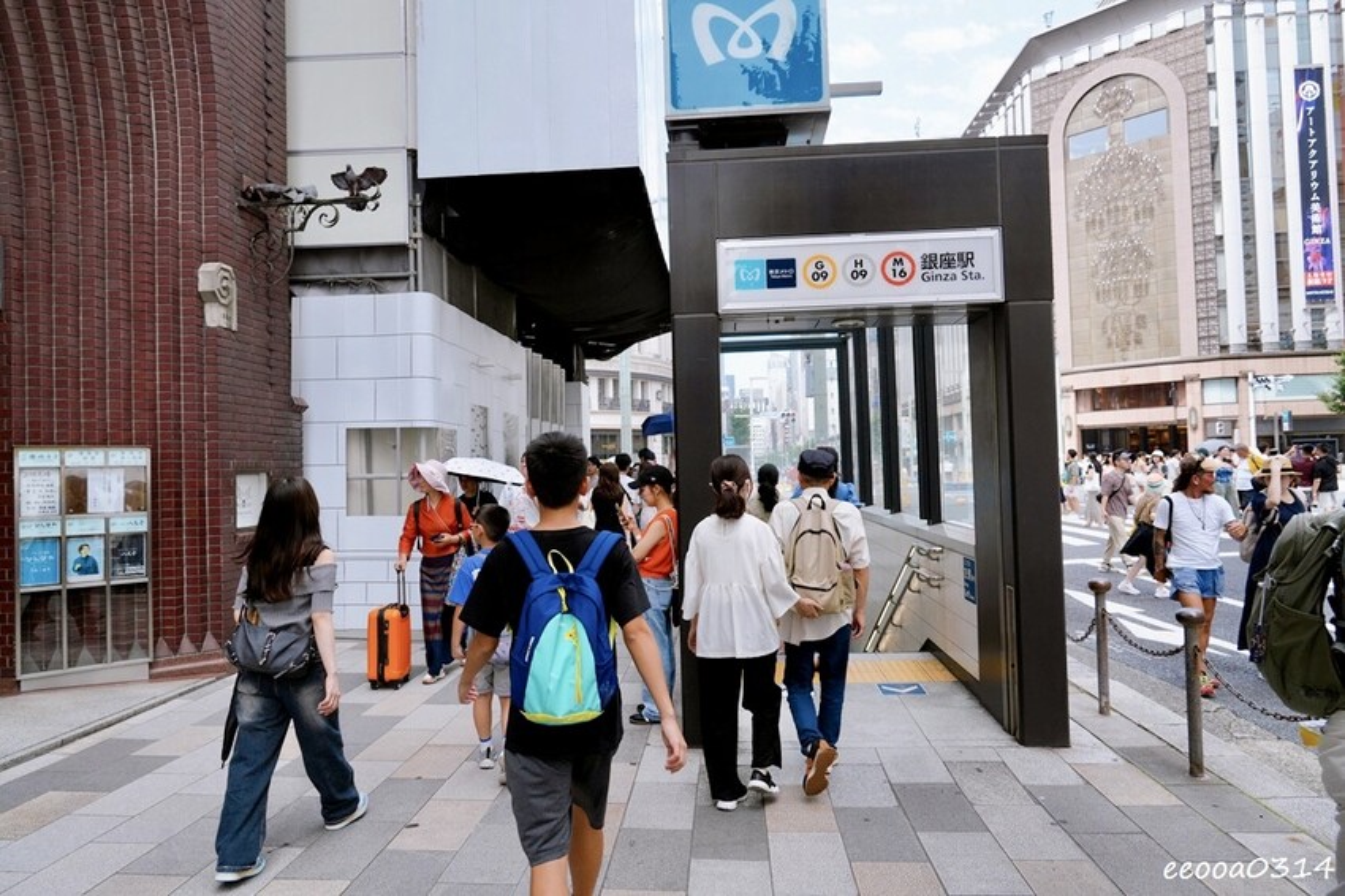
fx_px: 896
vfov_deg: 53.1
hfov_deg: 73.8
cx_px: 672
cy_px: 448
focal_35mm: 24
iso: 320
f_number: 8
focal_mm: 24
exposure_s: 1/250
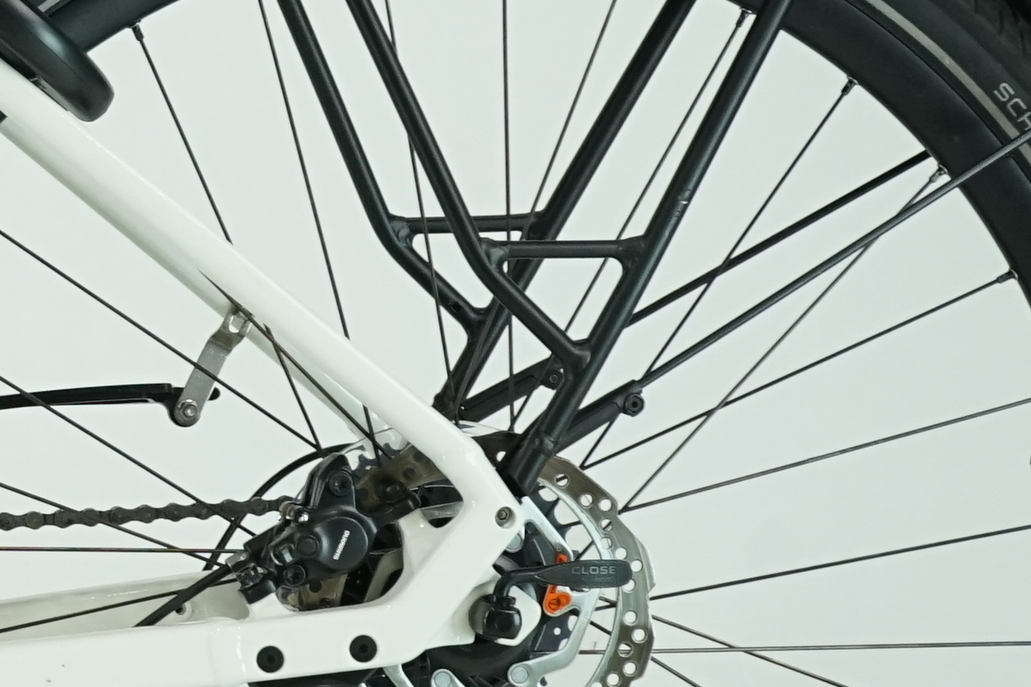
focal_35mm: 232
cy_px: 49
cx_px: -923
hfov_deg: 8.5
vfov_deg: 5.9
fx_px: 6643
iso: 1250
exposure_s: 1/200
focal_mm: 54
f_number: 5.6
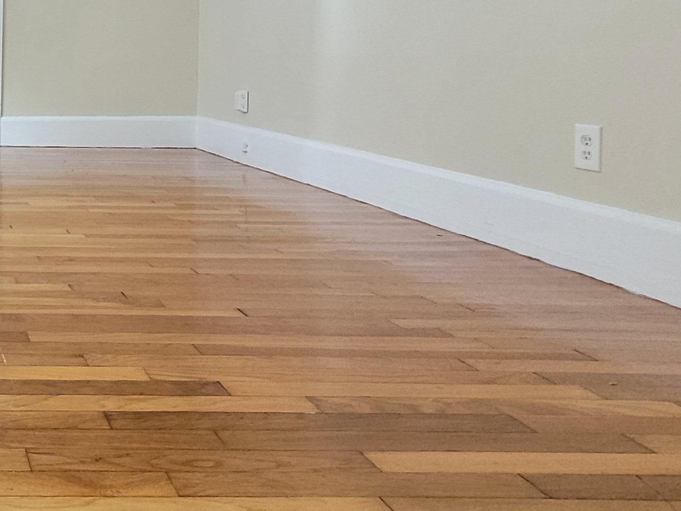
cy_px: 56
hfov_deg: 40.5
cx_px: -83
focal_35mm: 36
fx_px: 708
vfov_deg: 37.2
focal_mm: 1.74
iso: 640
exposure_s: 1/29
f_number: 2.2
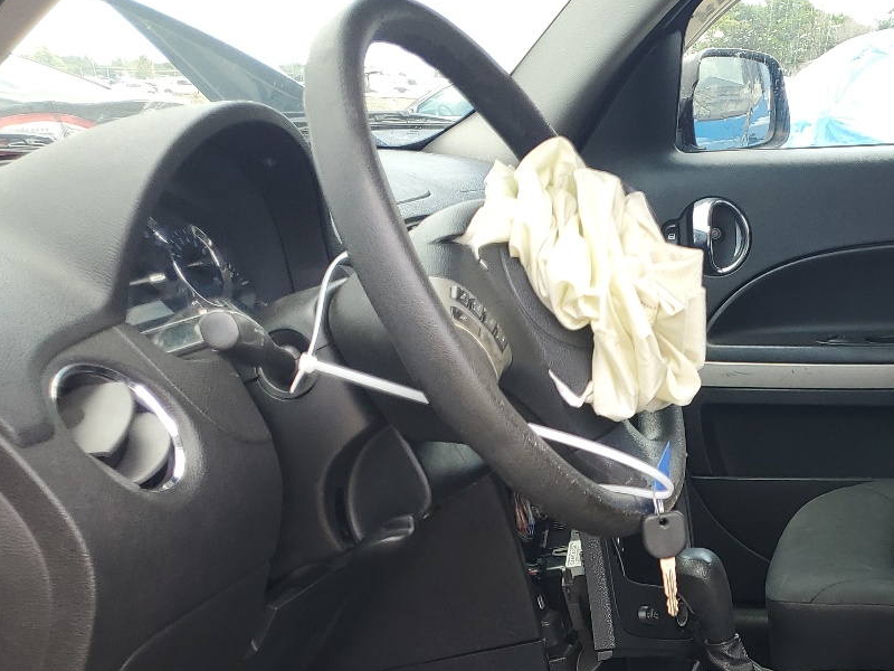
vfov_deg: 26.7
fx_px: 1343
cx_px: 854
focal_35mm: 52
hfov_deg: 34.2
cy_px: 646
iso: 50
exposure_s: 1/217
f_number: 1.5
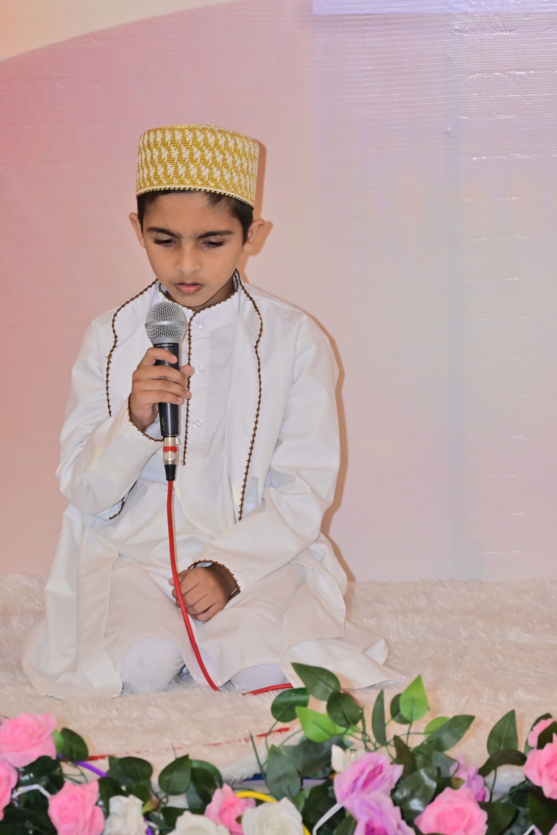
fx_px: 4641
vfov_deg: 10.3
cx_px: 278
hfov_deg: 6.9
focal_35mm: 200
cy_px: 418
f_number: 8
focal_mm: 200
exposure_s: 1/125
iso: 1600
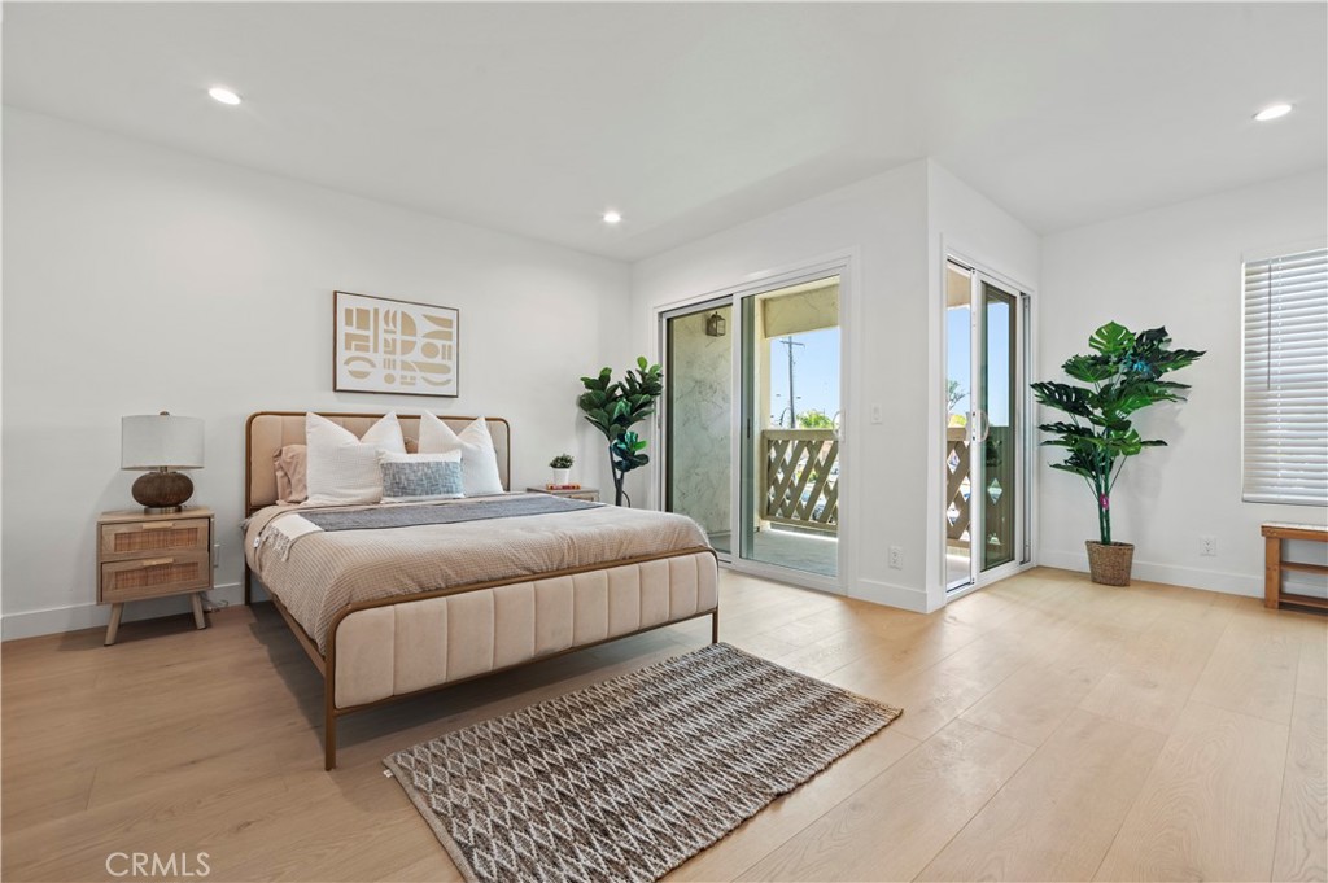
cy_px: 442
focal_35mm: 15
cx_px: 664
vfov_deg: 77.2
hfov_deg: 100.4
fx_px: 553
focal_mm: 15
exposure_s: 1/5
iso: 400
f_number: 9
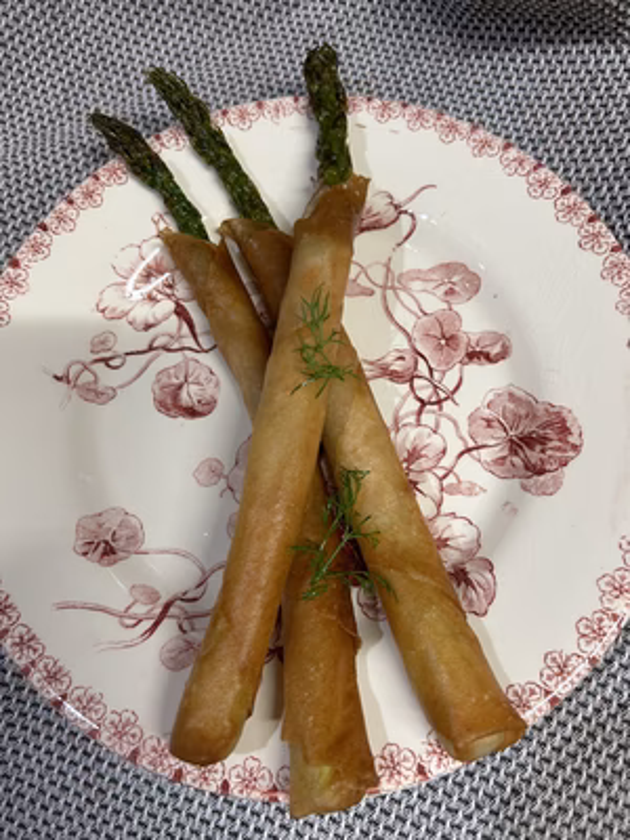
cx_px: 315
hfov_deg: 53.1
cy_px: 420
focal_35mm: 26
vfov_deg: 67.3
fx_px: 631
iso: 100
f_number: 1.5
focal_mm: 5.7
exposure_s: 1/60
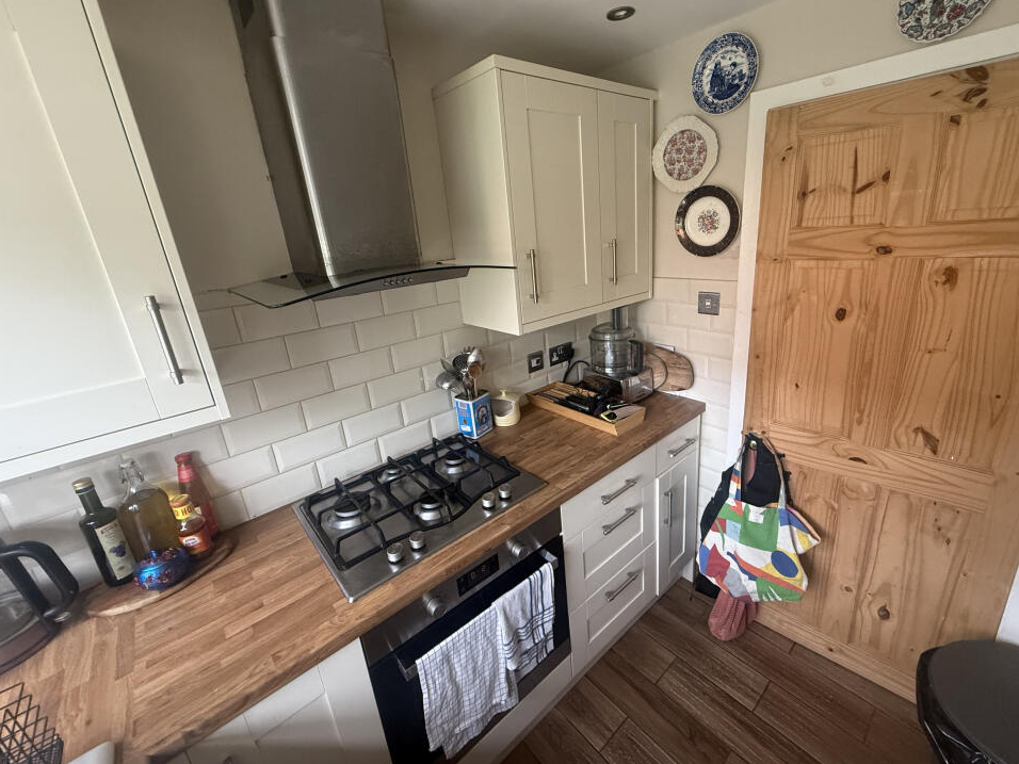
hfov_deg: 98.0
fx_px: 442
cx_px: 541
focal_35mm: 15
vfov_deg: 81.7
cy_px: 360
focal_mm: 2.22
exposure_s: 1/99
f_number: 2.2
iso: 320
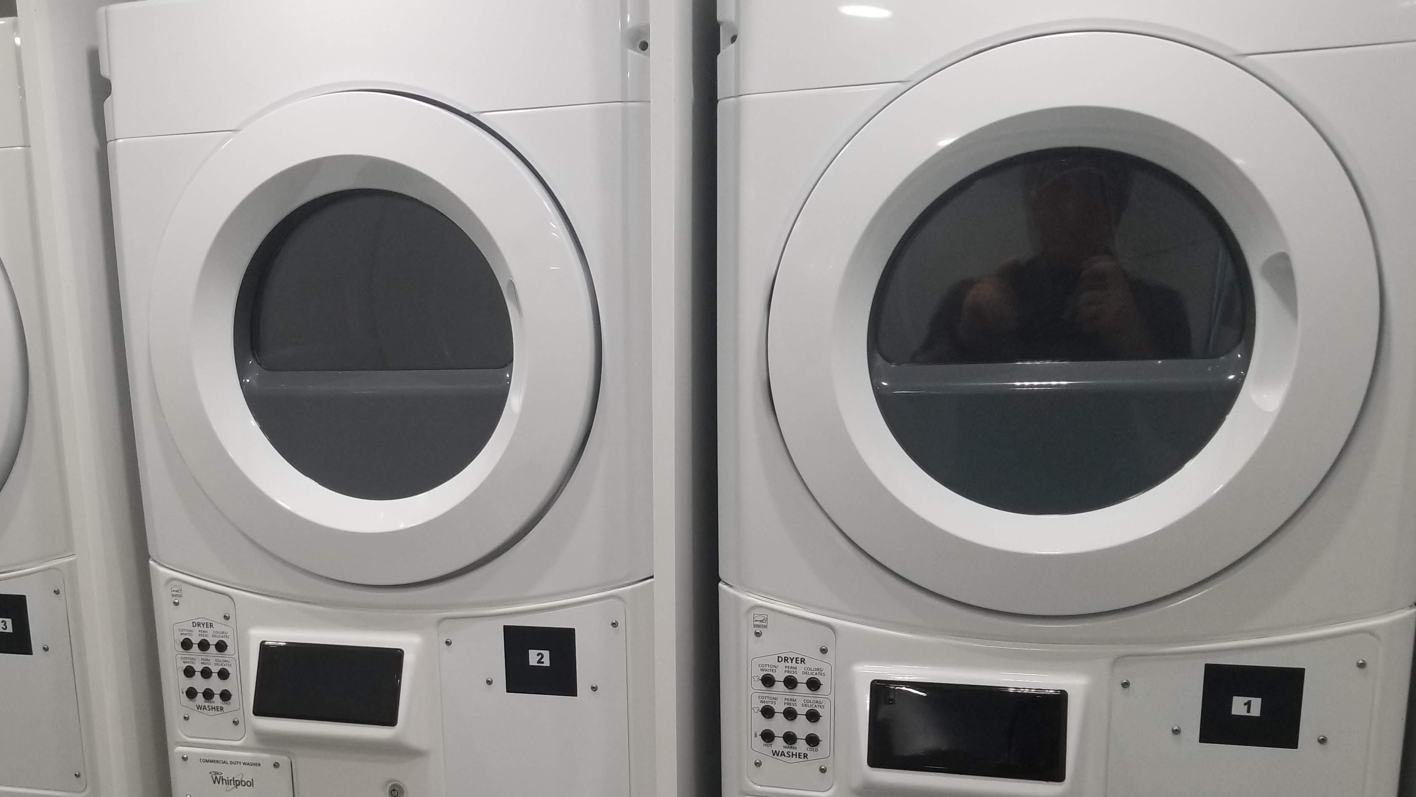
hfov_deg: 57.8
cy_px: 612
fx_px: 1277
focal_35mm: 34
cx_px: 607
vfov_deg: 33.8
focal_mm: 4.25
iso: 160
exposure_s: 1/50
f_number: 1.7
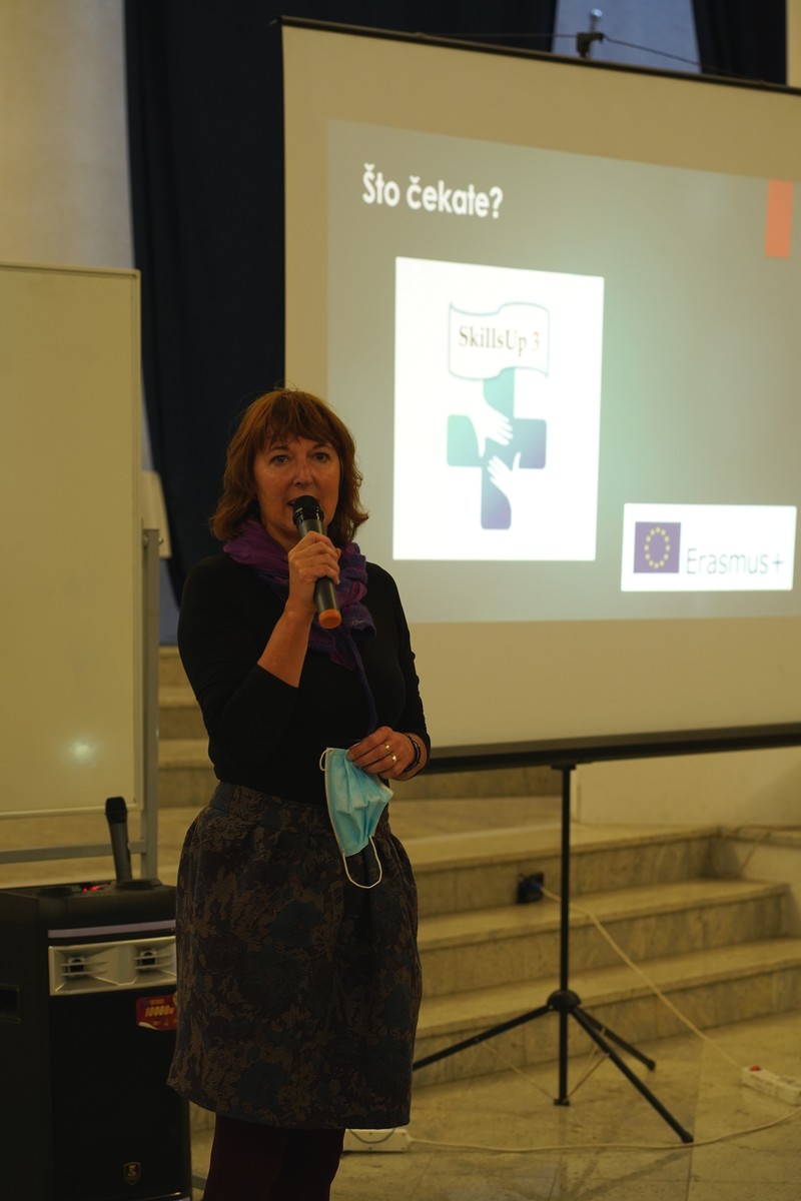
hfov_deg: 16.1
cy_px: 600
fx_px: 2837
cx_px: 400
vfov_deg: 23.9
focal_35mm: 85
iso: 1250
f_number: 5
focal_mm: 85
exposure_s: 1/100
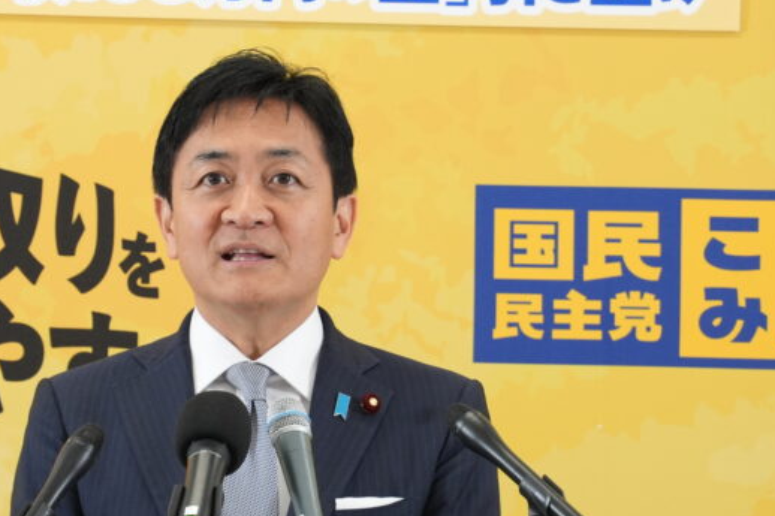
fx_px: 9576
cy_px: 317
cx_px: 257
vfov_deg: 3.1
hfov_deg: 4.6
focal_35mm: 445
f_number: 5.6
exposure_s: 1/125
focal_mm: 200
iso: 1600
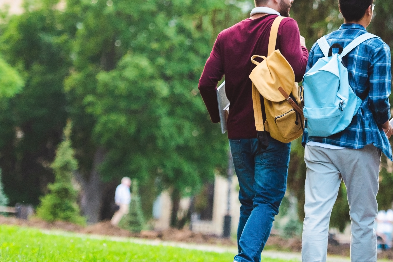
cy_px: 48
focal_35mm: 272
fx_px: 2970
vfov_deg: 5.1
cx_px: 303
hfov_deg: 7.6
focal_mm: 110
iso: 800
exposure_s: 1/1600
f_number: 2.8
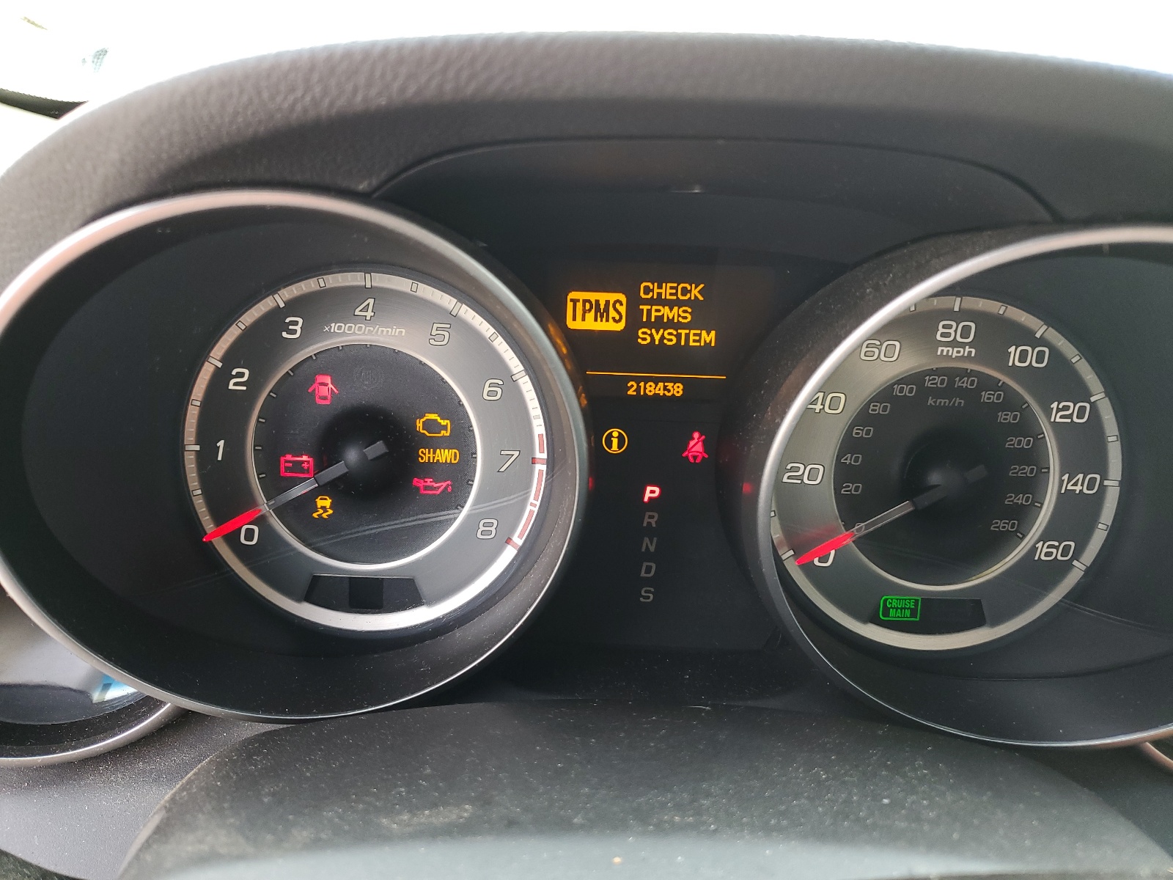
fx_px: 881
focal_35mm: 26
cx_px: 586
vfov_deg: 53.1
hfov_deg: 67.3
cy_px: 440
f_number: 1.5
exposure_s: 1/120
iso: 73
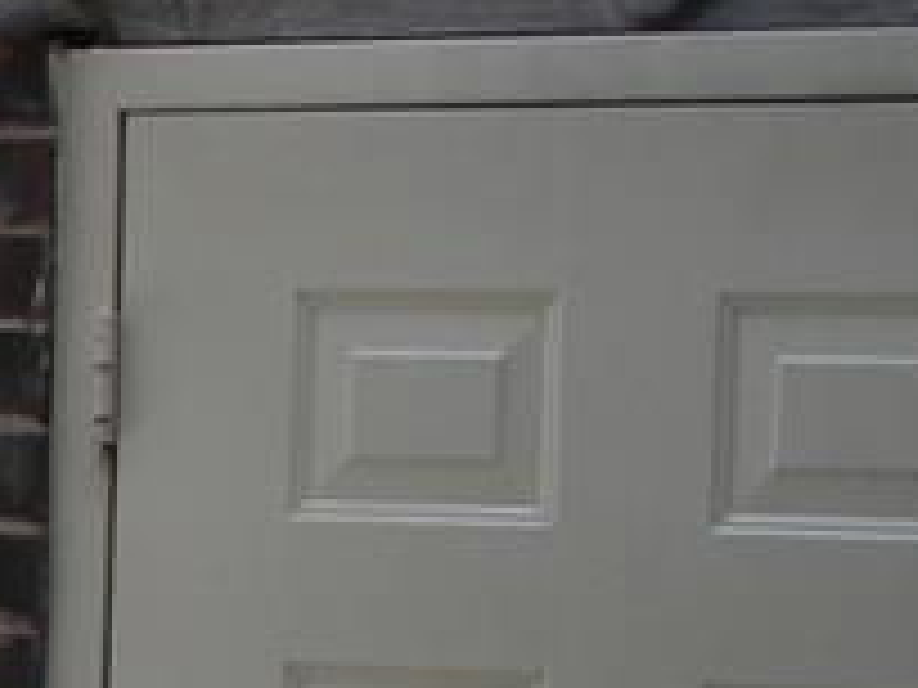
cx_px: -598
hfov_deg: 10.4
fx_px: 4800
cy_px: 1097
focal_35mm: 181
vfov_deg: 8.0
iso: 64
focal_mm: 6.3
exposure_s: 1/213
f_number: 3.5
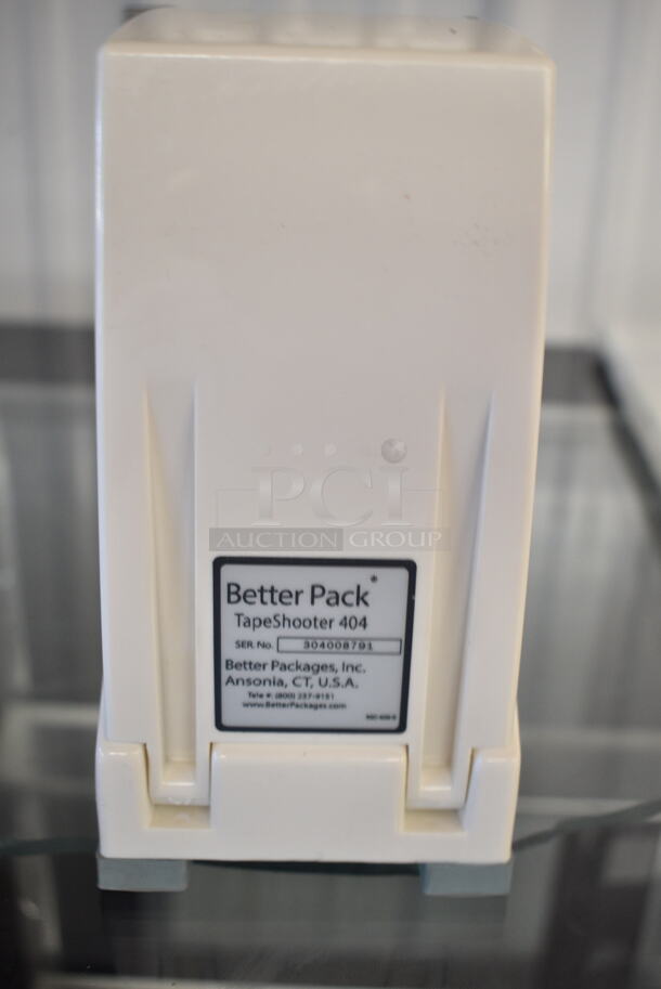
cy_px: 494
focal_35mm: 39
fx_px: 1072
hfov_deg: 34.3
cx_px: 330
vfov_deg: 49.5
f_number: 4
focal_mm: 26
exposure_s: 1/40
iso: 720
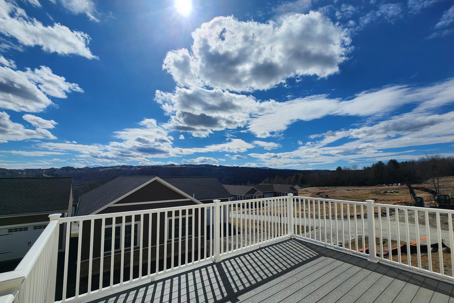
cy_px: 159
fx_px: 177
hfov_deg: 104.3
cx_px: 225
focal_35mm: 14
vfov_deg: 81.1
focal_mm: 2.2
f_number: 2.2
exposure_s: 1/7503
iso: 50
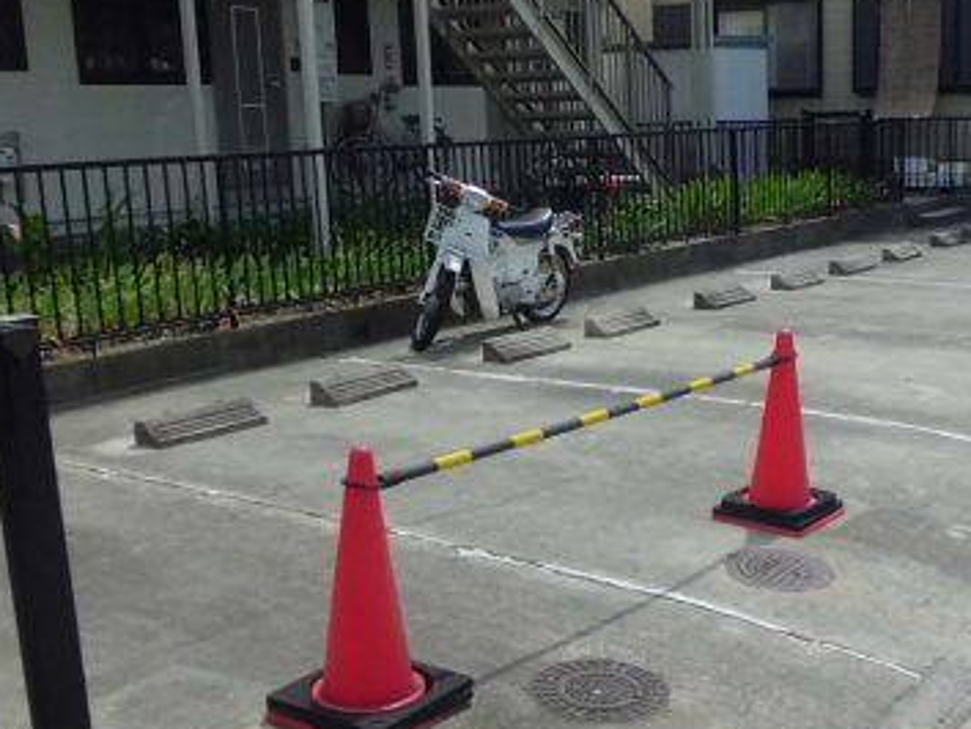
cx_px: 672
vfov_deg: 30.9
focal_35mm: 47
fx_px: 1319
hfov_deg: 39.8
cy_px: 419
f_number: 7.9
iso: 64
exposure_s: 1/250
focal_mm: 4.7
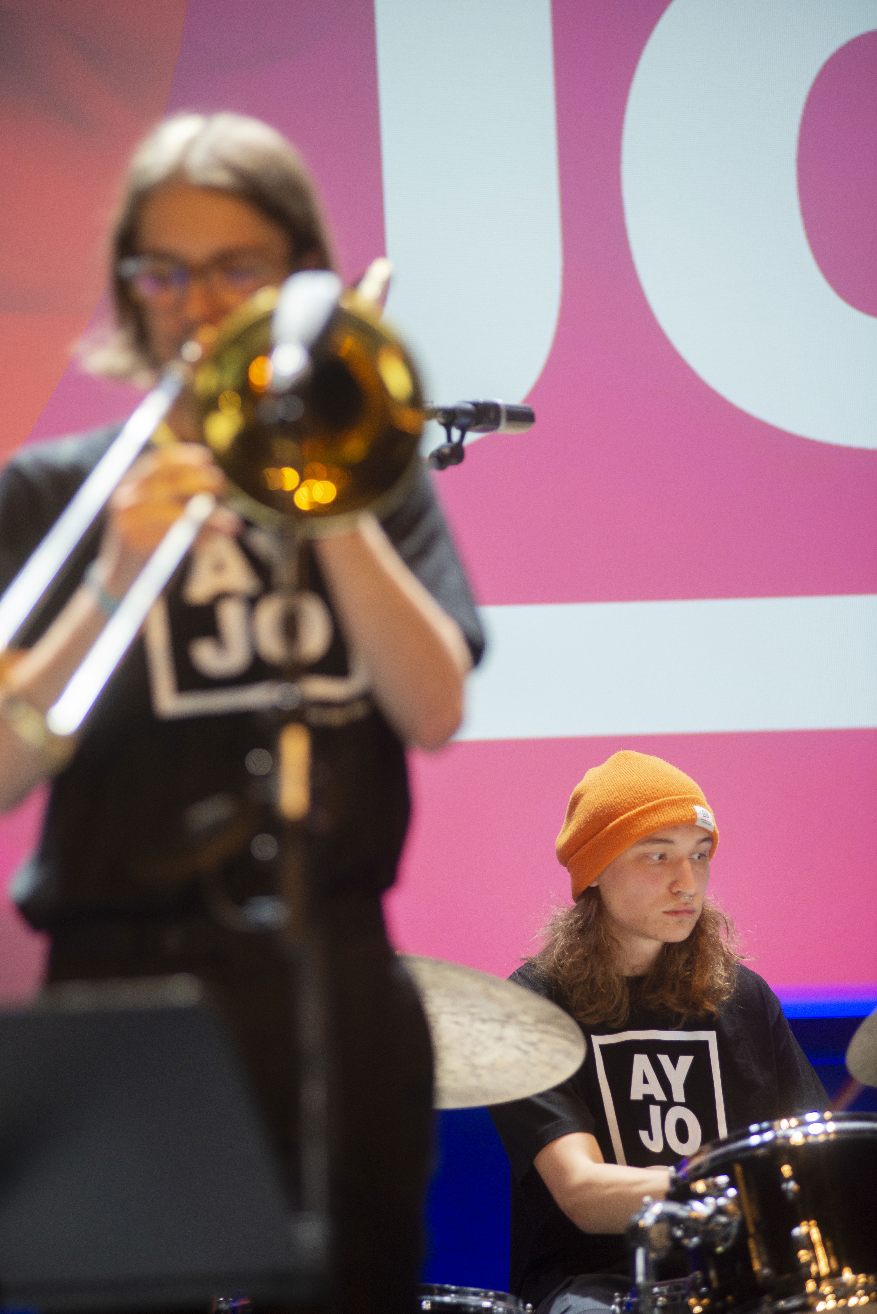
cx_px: 438
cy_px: 657
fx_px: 5293
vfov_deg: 14.1
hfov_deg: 9.5
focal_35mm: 145
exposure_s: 1/200
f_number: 2.8
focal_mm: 145
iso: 1000
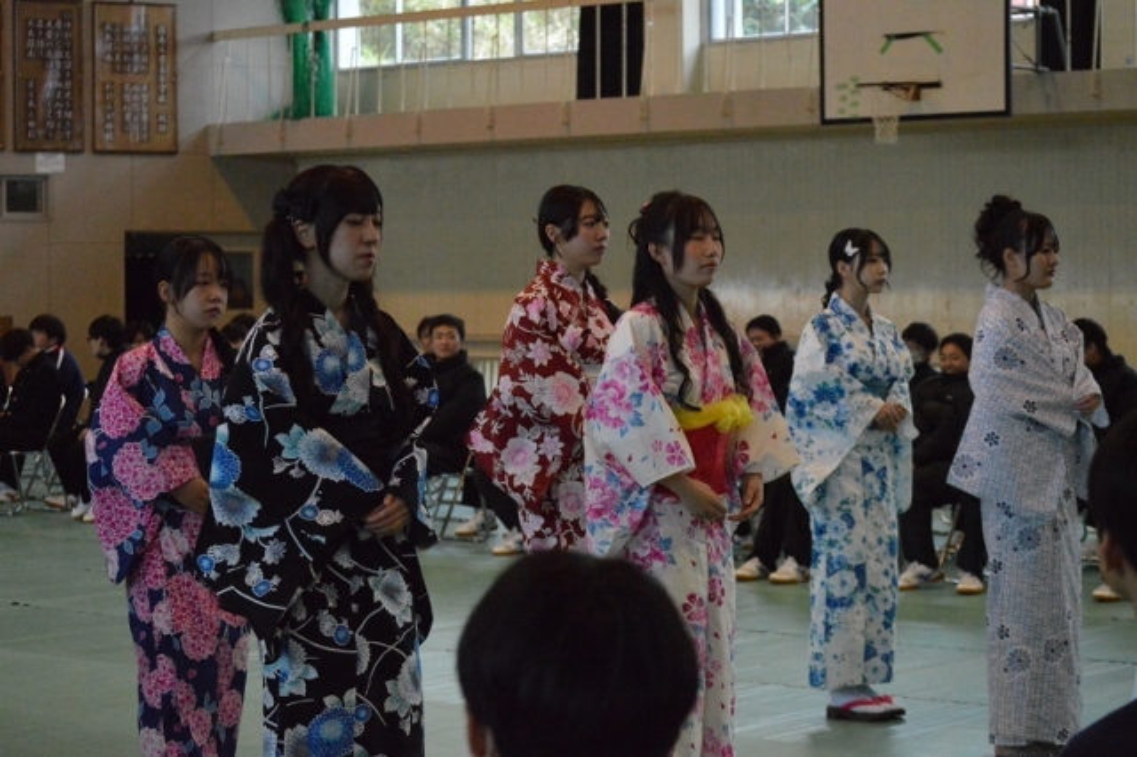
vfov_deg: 16.5
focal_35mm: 82
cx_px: 568
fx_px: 2604
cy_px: 378
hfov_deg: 24.6
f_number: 5.6
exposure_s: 1/500
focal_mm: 55
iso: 6400
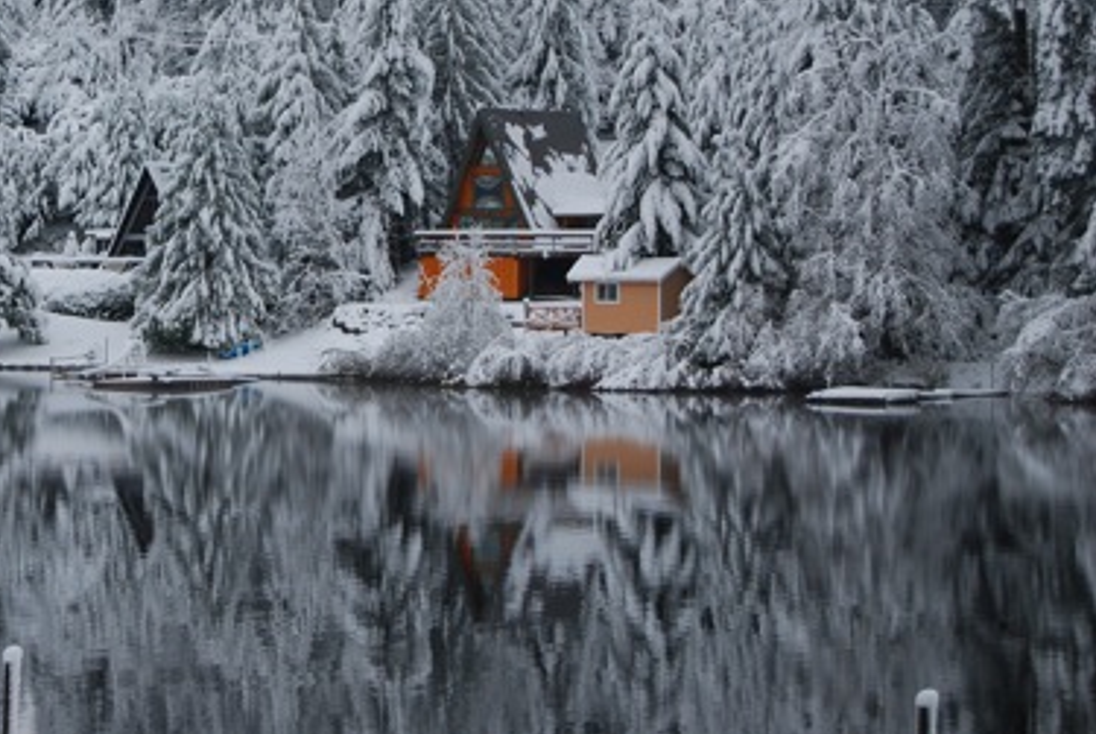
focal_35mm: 123
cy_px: 140
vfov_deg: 11.1
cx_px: 167
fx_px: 3749
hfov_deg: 16.5
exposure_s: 1/160
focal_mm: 48
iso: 200
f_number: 6.3
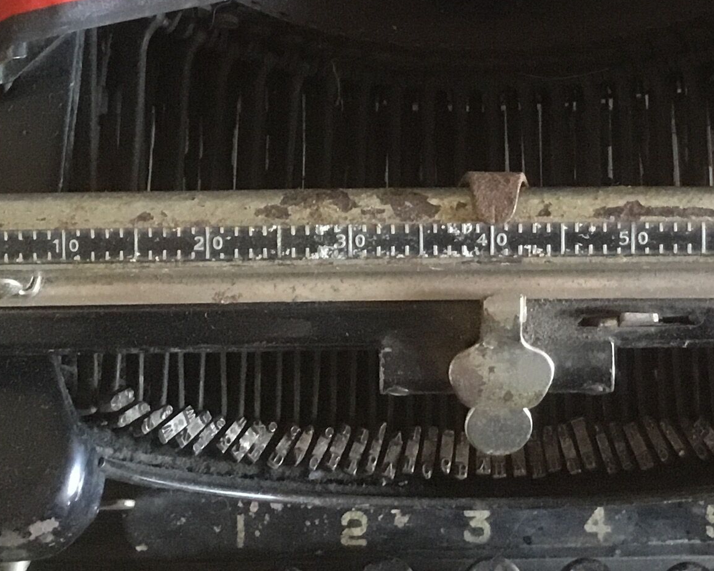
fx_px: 1796
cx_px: 503
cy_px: -150
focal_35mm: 85
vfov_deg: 17.1
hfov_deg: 22.3
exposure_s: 1/17
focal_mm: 3.3
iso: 200
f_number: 2.4
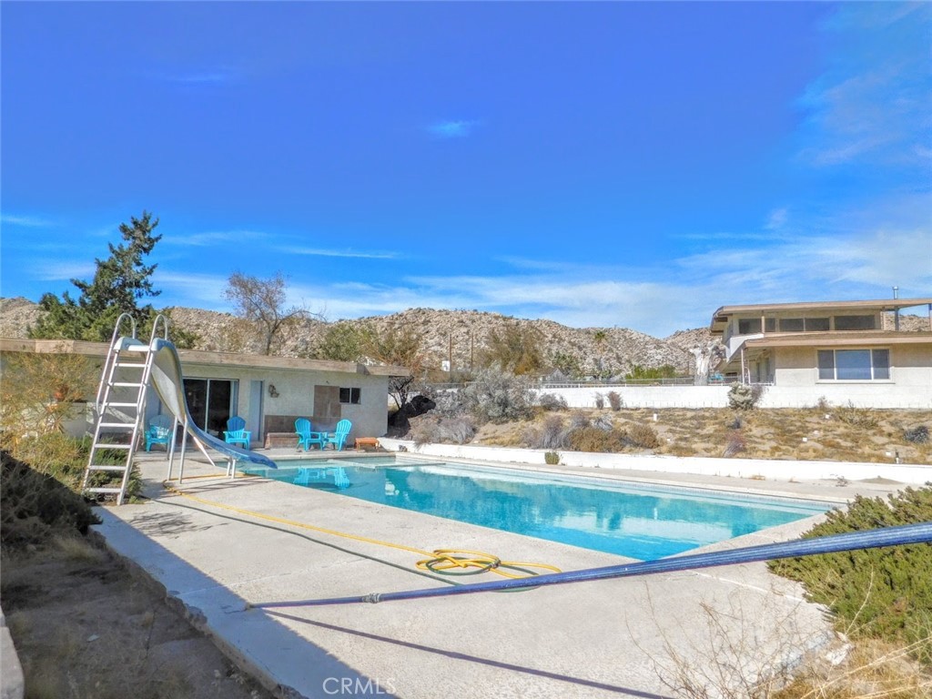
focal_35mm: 23
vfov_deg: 58.9
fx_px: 619
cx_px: 466
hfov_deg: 73.9
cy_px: 350
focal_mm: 4
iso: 125
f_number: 6
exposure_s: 1/1000
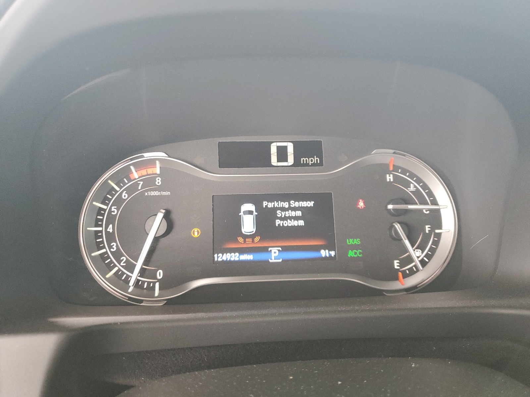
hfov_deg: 67.3
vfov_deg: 53.1
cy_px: 198
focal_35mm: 26
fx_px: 398
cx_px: 265
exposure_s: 1/60.2
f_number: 1.5
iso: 172
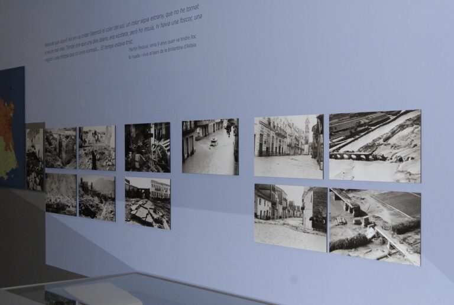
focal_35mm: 52
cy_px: 152
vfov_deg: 25.9
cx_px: 227
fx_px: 663
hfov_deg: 37.8
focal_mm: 35
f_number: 7.1
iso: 1000
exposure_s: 1/100
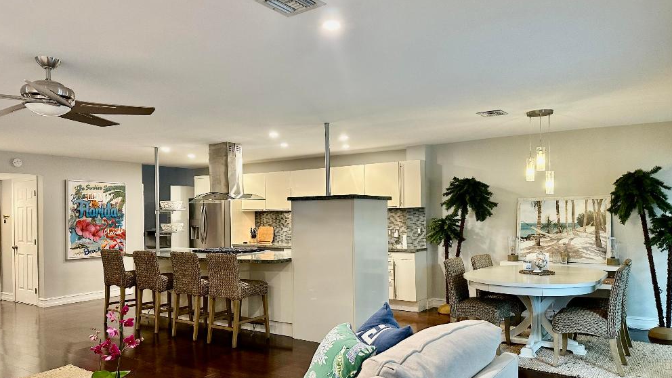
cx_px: 329
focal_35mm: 27
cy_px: 214
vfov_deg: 42.8
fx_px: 481
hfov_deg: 69.9
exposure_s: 1/60
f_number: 1.78
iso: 200
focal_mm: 6.86
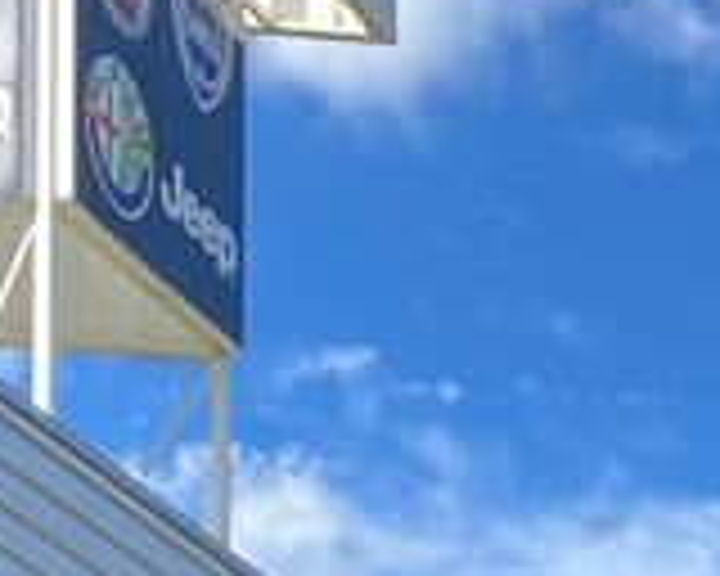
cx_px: 544
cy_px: 1629
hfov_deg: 11.0
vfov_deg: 7.8
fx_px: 3729
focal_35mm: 175
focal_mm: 3.99
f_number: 1.8
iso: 32
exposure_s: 1/371
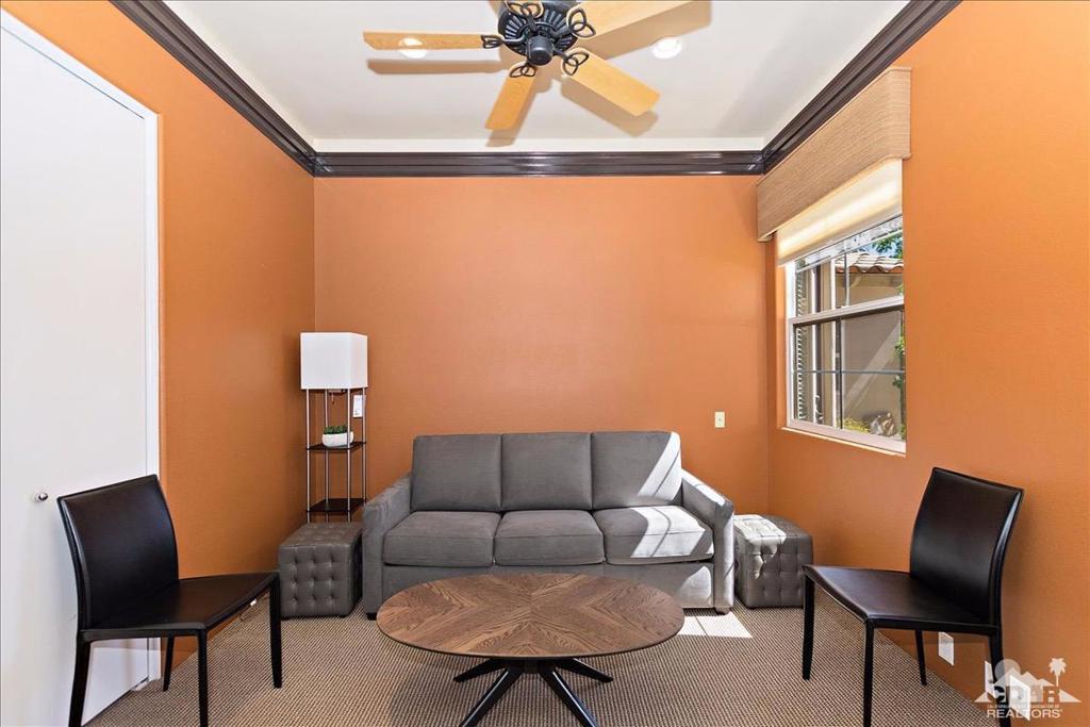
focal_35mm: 15
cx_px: 545
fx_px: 454
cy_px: 364
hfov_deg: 100.4
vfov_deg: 77.3
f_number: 4.5
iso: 320
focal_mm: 10
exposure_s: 1/125
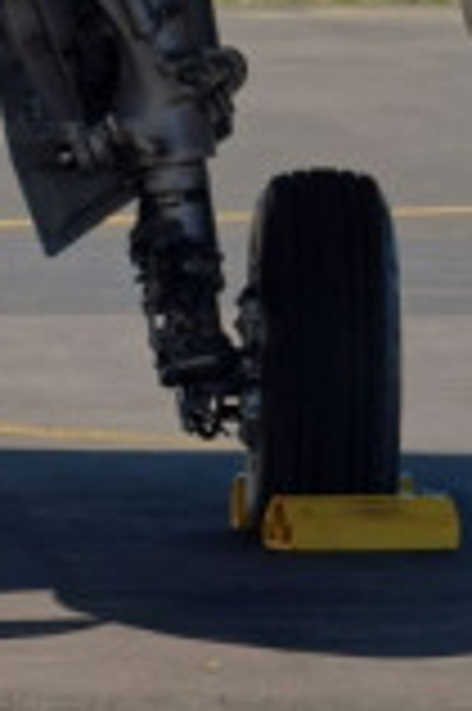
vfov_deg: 3.2
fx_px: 12554
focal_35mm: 637
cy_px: -549
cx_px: -357
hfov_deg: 2.1
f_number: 8
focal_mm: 112
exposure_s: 1/500
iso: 100
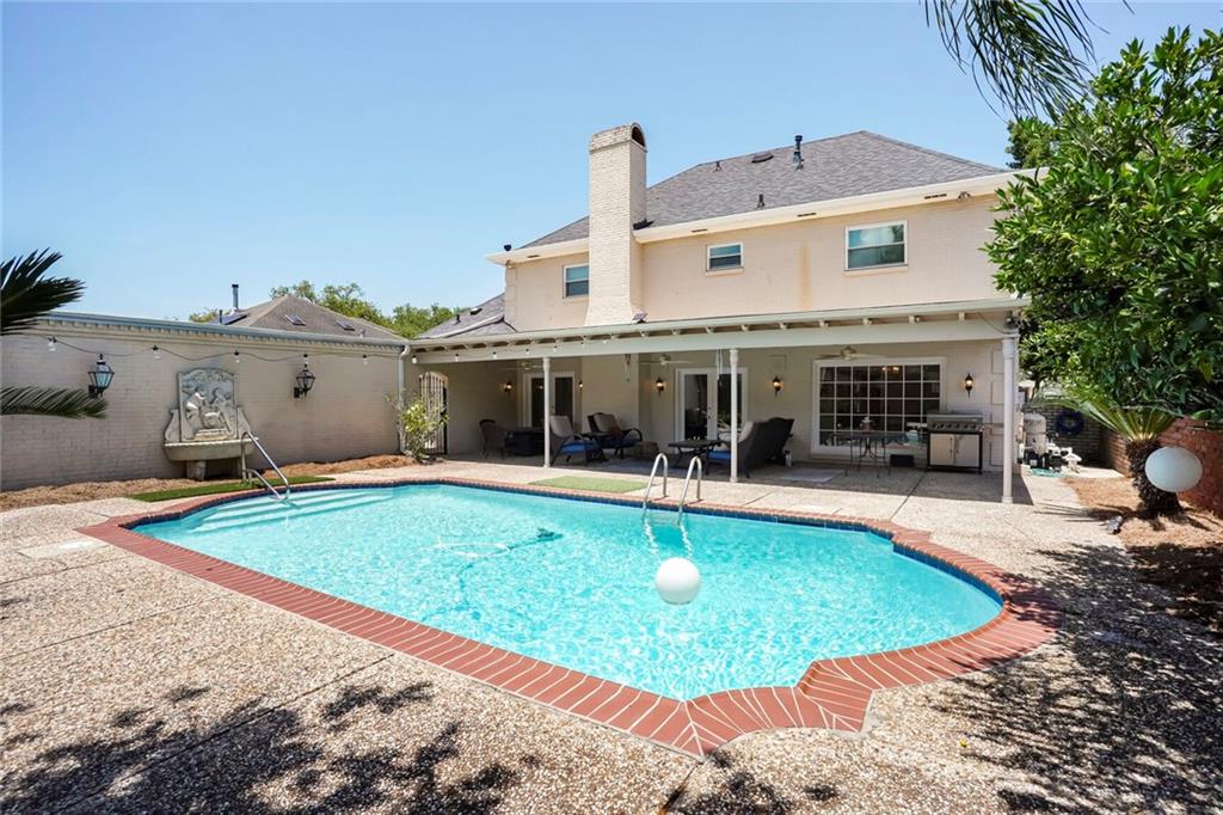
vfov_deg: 70.4
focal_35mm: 17
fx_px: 577
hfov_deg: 93.3
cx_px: 612
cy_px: 408
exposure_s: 1/1000
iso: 800
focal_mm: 17
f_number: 11
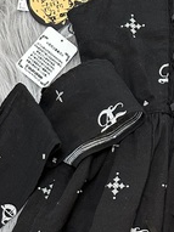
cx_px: 195
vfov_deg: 22.9
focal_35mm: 81
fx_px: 543
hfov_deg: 17.5
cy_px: 247
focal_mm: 6.86
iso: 320
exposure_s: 1/60
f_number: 1.78
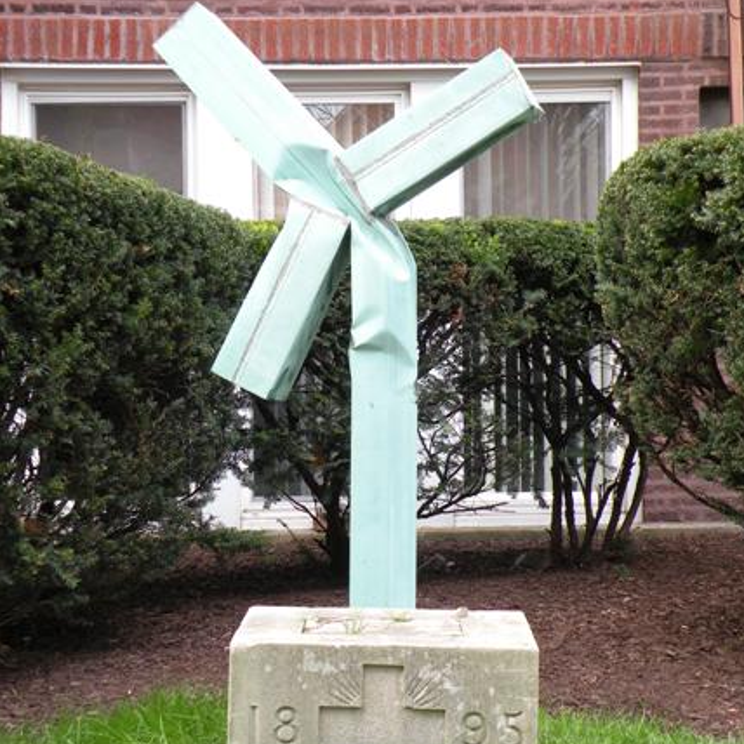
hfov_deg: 23.4
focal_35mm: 74
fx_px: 1799
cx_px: 388
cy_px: 374
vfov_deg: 23.4
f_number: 3.5
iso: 73
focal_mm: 9.8
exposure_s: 1/60.7
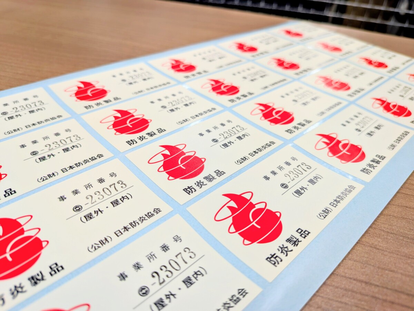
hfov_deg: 71.6
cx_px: 207
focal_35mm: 24
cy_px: 156
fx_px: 287
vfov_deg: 56.8
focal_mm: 4.53
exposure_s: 1/100
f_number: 1.7
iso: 53
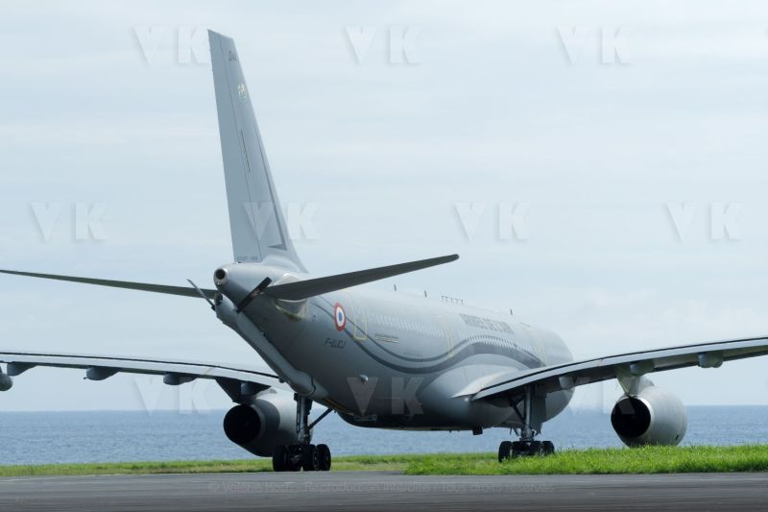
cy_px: 256
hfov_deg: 11.2
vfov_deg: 7.5
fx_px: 3903
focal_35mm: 183
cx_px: 384
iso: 200
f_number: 8
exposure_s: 1/800
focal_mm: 122
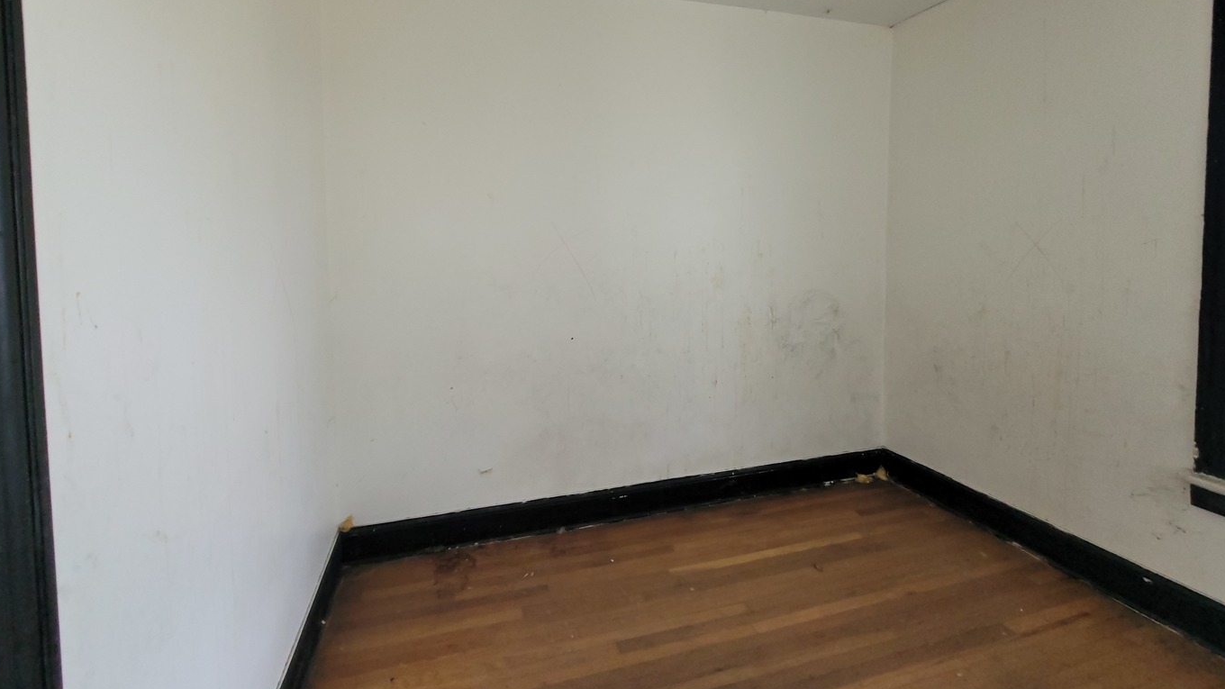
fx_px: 487
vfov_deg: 69.5
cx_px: 594
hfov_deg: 103.0
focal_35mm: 15
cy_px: 261
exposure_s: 1/60
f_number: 2.2
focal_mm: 2.2
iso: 200
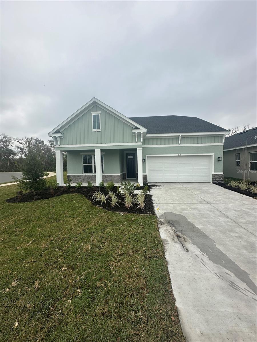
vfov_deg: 102.1
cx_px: 128
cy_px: 171
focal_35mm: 14
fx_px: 139
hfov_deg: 85.7
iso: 40
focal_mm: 2.22
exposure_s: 1/1135
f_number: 2.2
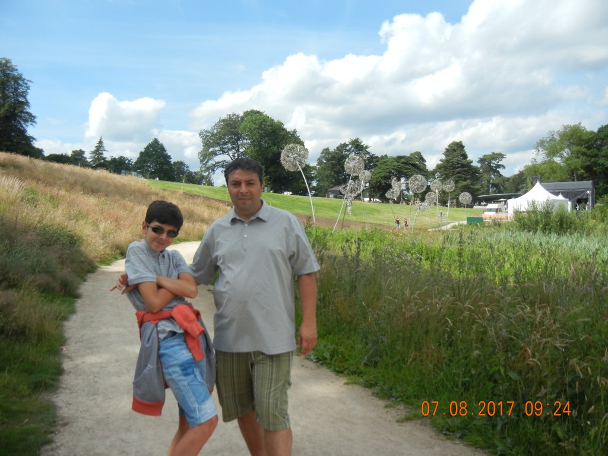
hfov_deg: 60.0
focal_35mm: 30
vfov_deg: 46.8
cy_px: 228
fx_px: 527
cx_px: 304
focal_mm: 5.4
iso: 160
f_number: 7
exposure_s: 1/331
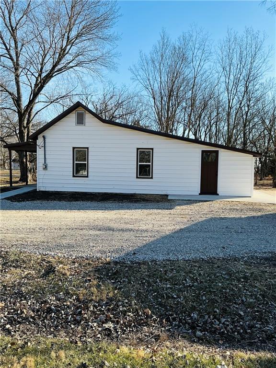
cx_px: 138
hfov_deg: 49.7
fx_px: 298
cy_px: 184
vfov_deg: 63.4
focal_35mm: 28
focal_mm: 3
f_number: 1.8
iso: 25
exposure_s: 1/978
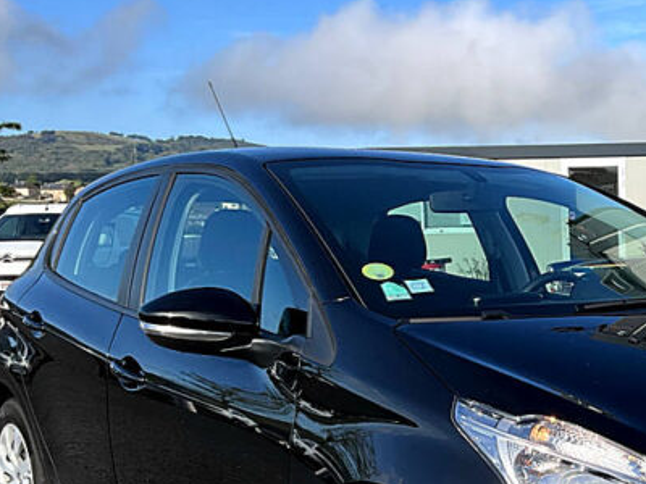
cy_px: 395
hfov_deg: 31.4
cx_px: 602
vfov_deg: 24.8
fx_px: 1082
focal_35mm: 58
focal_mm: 3
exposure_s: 1/1786
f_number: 1.8
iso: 25
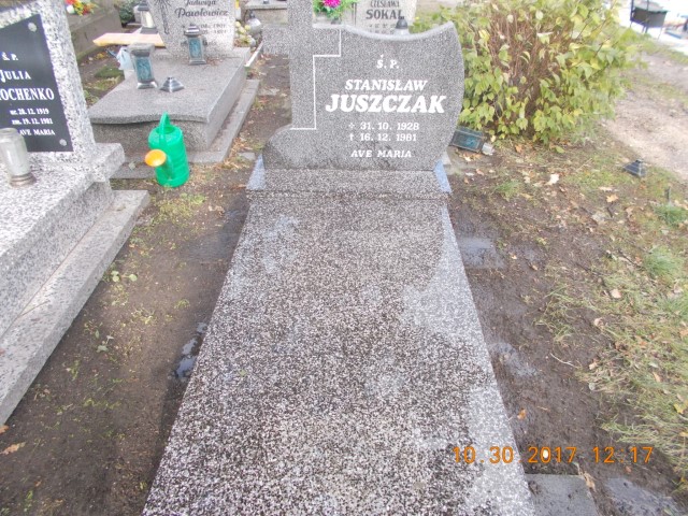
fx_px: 517
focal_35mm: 26
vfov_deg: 53.1
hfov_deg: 67.3
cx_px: 344
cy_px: 258
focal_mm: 4.6
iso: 250
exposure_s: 1/250
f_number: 3.2
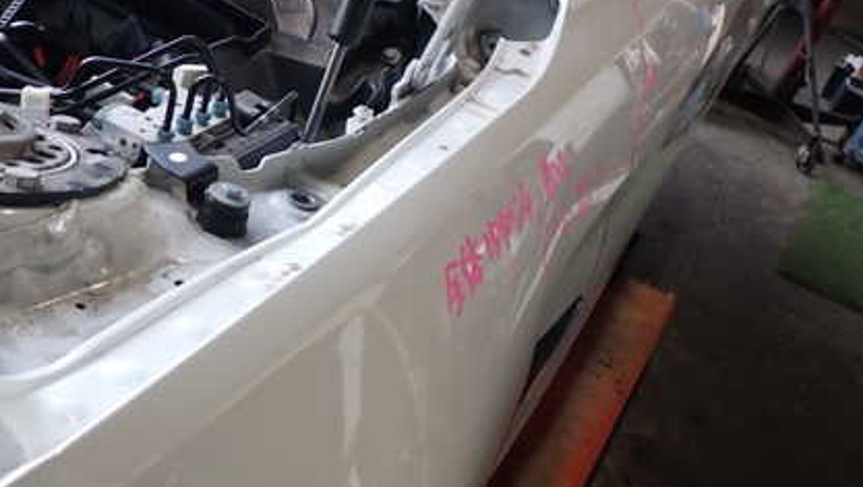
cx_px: 323
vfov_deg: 25.2
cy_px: 352
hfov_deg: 43.4
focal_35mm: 47
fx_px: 1076
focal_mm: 5.4
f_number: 2.3
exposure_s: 1/60
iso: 100
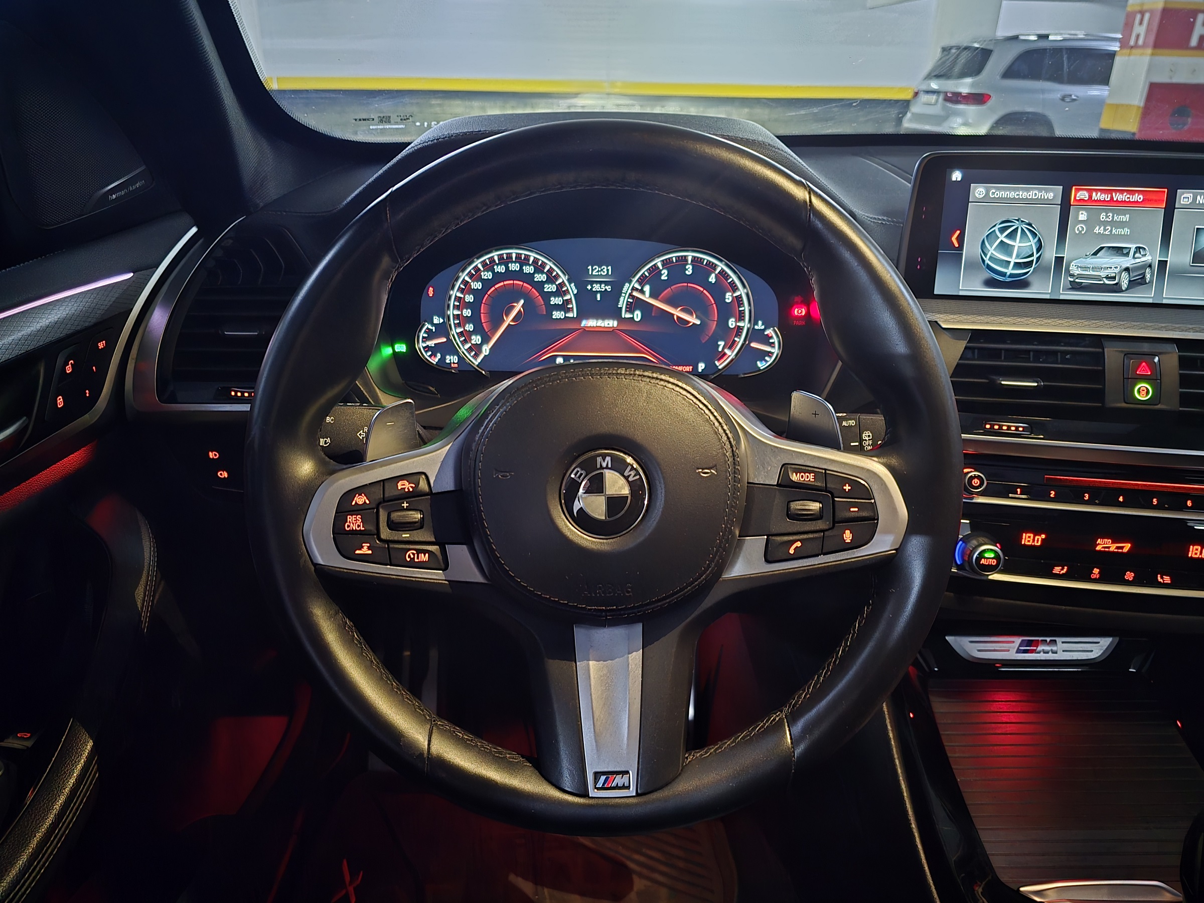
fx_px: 800
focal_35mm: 23
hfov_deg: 73.9
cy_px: 452
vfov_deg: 58.9
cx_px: 602
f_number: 1.7
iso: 2500
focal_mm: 6.3
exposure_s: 1/15
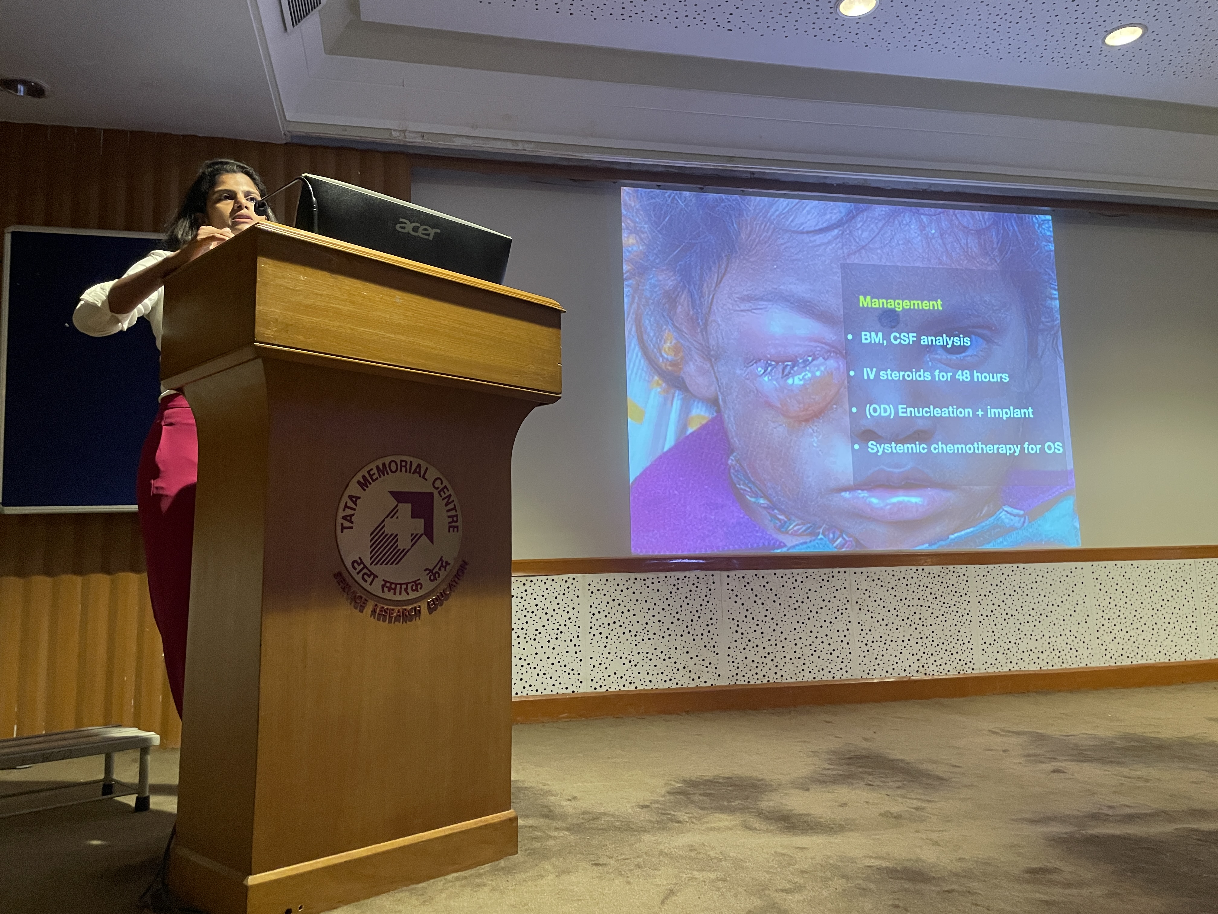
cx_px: 609
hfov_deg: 67.3
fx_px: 915
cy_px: 457
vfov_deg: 53.1
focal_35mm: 26
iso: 400
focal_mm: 4.2
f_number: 1.6
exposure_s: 1/50
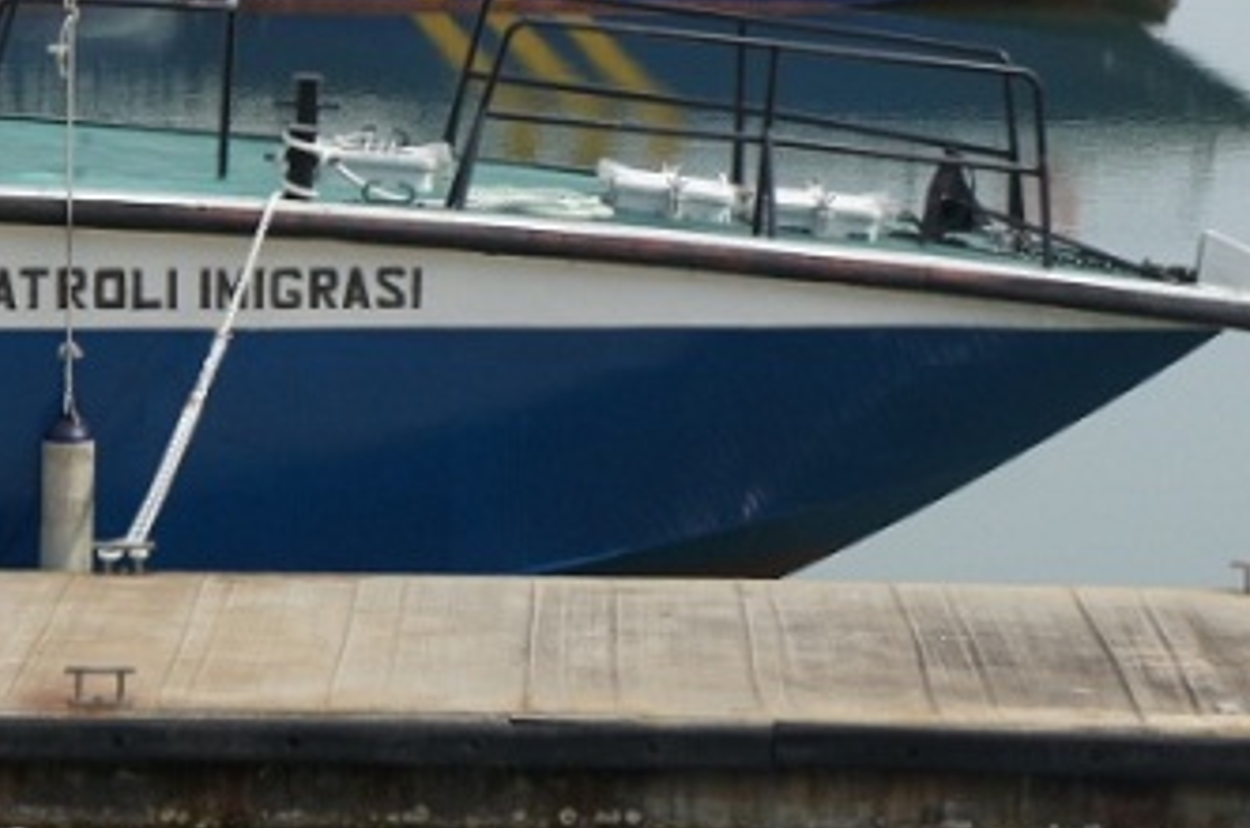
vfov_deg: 7.6
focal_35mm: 179
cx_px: 233
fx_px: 6203
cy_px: -192
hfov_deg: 11.5
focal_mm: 44
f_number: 7.1
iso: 200
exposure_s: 1/500
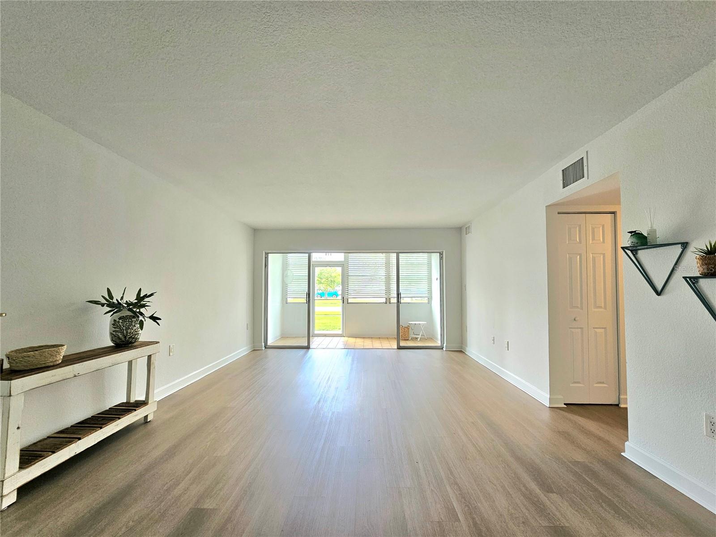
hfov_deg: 106.2
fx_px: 269
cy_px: 268
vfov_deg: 89.9
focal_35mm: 13
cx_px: 358
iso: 64
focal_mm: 2.2
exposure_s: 1/60.2
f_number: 2.2
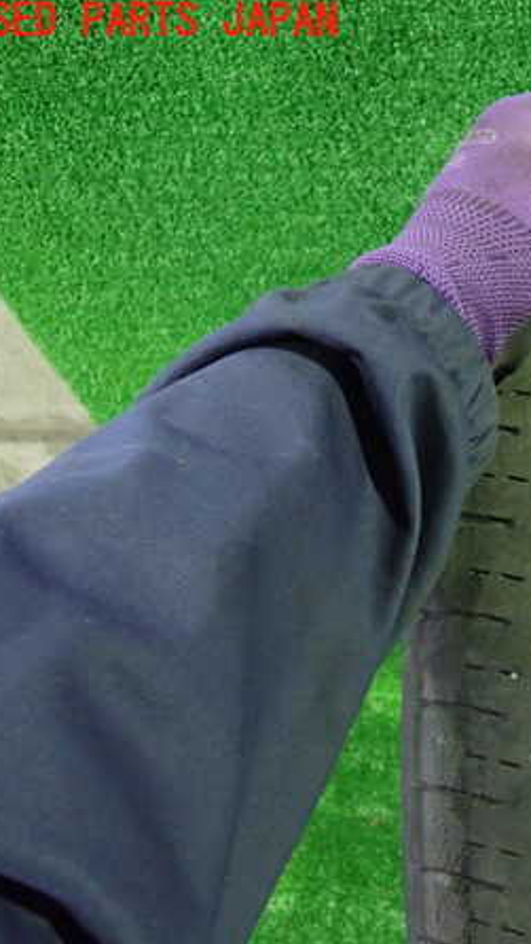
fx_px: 1101
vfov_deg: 46.4
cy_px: 472
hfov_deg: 25.1
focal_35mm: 44
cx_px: 588
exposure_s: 1/25
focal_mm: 5.4
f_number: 2.3
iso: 800
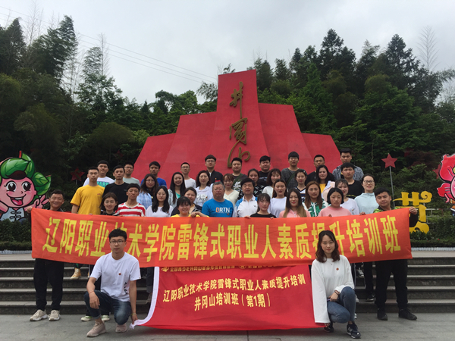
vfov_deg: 48.2
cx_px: 228
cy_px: 170
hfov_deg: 61.7
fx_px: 381
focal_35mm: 29
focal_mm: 4.15
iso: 32
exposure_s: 1/1799
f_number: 2.2
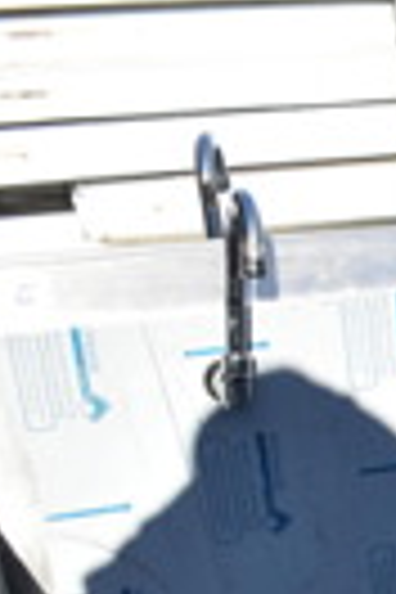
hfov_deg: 11.9
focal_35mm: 98
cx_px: 886
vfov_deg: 19.6
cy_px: 711
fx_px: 1617
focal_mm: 18
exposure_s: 1/320
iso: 200
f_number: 7.1
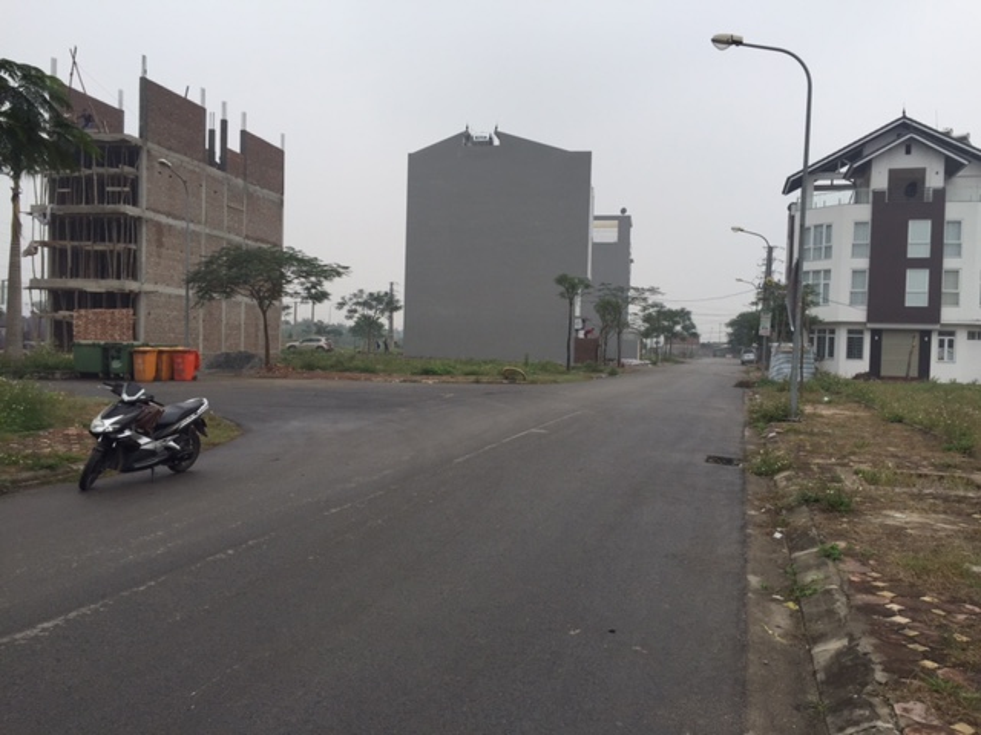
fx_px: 822
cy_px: 368
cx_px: 490
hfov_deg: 61.7
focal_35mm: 29
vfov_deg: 48.2
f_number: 2.2
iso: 32
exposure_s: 1/1068
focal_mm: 4.15
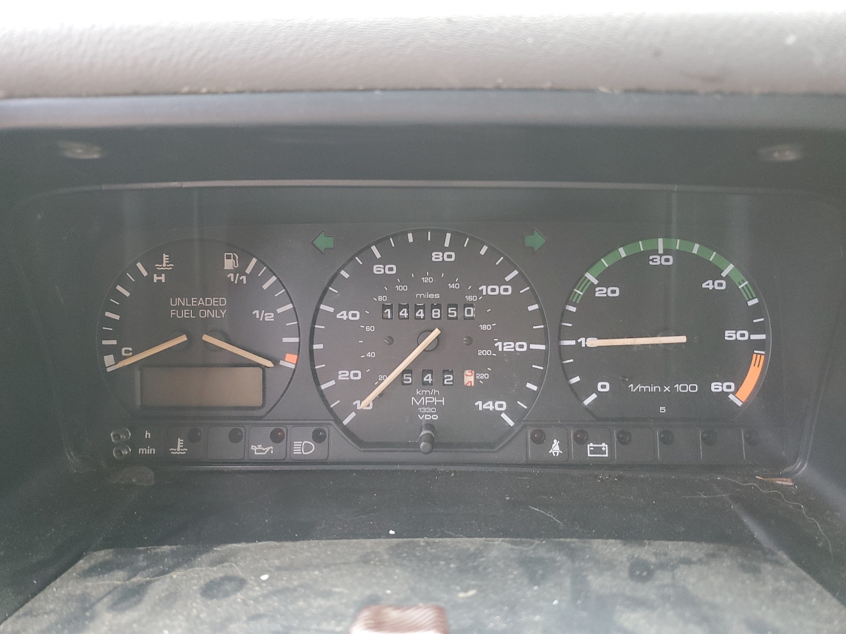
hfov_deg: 67.3
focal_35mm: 26
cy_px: 317
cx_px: 423
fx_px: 635
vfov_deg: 53.1
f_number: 1.5
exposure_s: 1/60.2
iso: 107
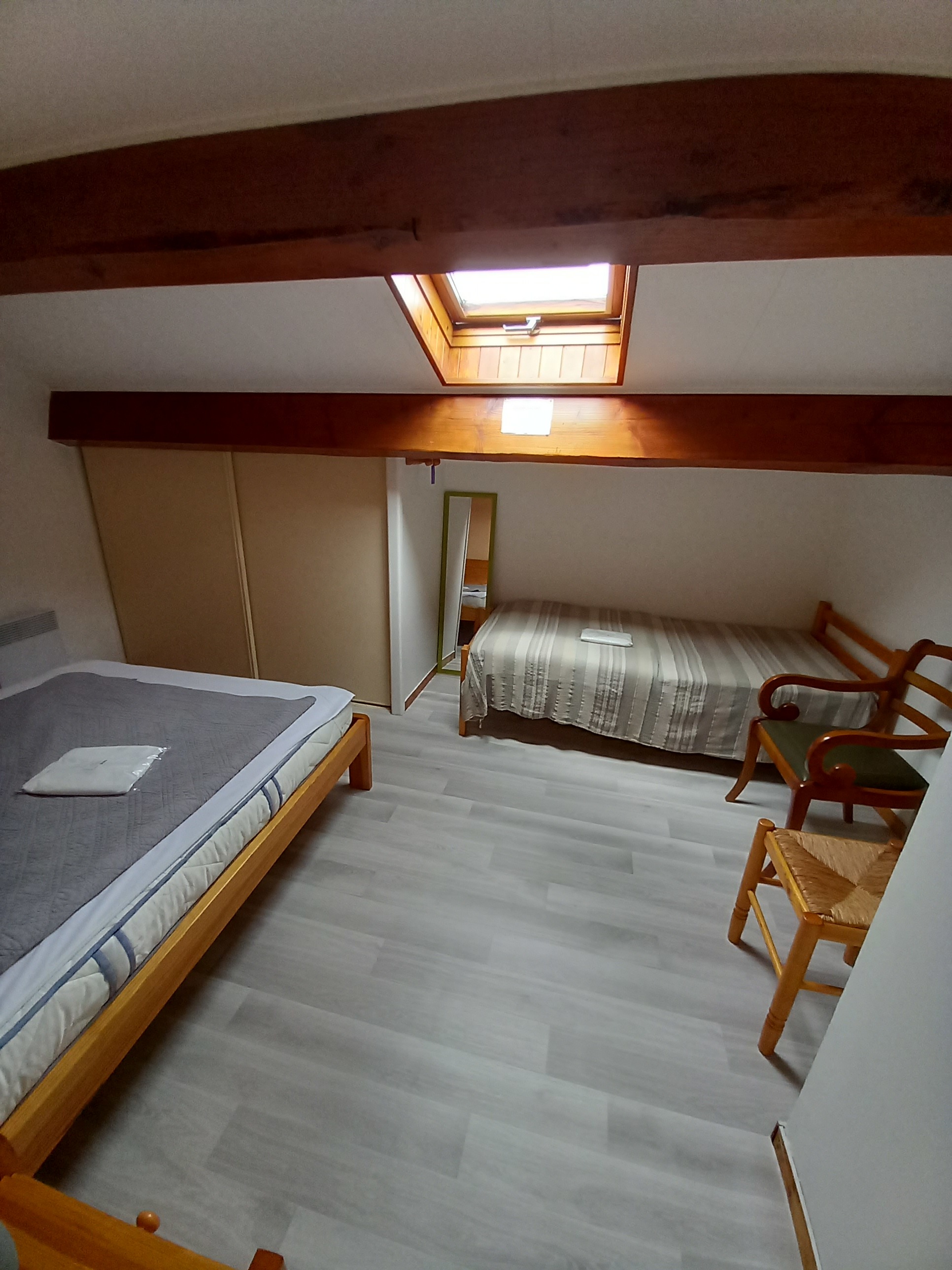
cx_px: 476
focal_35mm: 13
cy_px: 635
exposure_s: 1/50
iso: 125
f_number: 2.2
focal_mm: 1.13
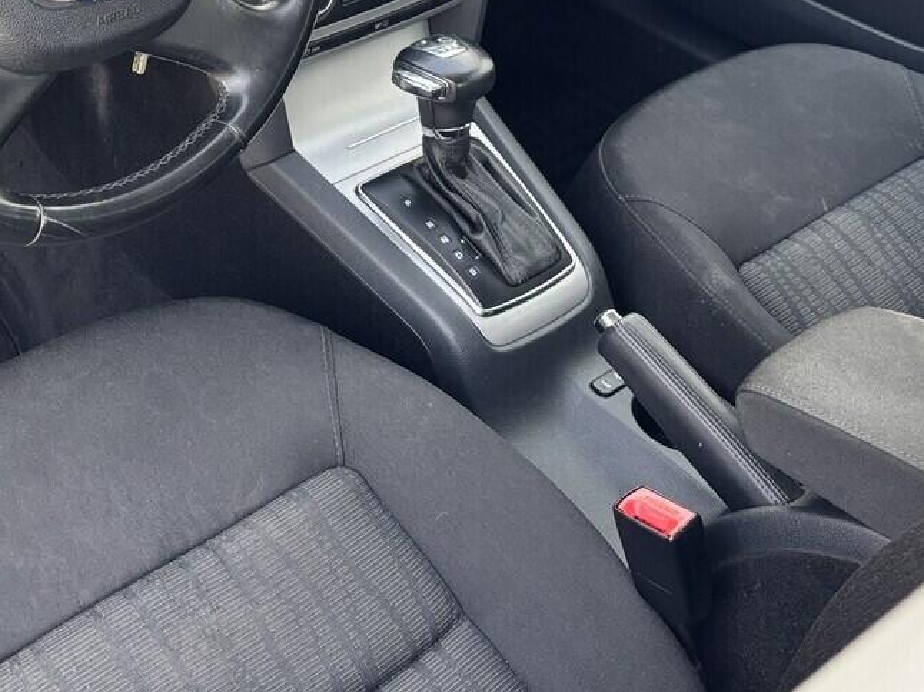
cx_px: 206
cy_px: 26
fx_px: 1548
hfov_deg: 32.5
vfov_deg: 24.3
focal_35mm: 58
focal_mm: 5.96
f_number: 1.6
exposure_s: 1/262
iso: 50
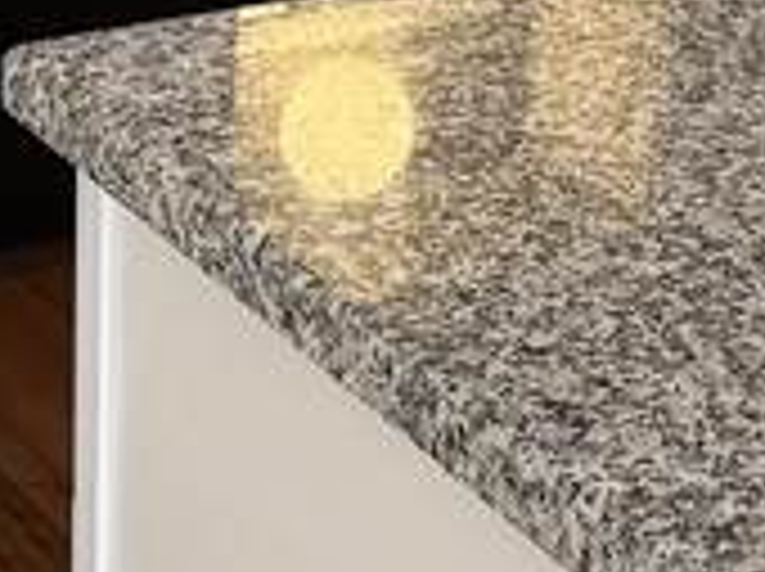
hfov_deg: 10.9
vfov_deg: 7.8
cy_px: -563
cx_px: 738
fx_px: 3994
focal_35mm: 181
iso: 80
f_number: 1.78
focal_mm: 6.76
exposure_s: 1/120
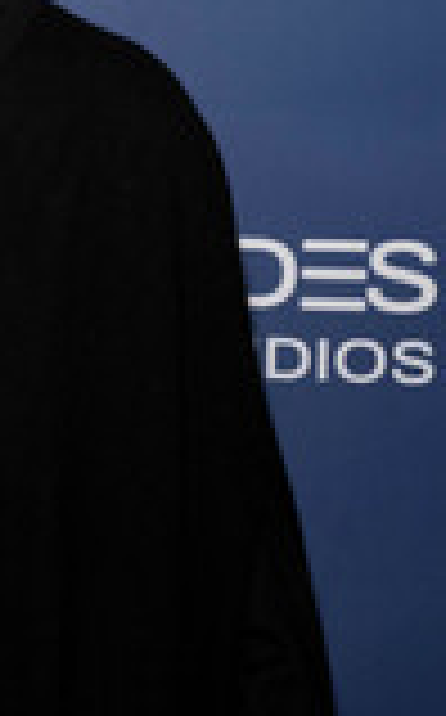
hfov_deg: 9.5
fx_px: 2477
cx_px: -511
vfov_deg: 16.2
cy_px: 59
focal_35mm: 127
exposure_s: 1/200
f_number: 5.6
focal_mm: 44
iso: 800
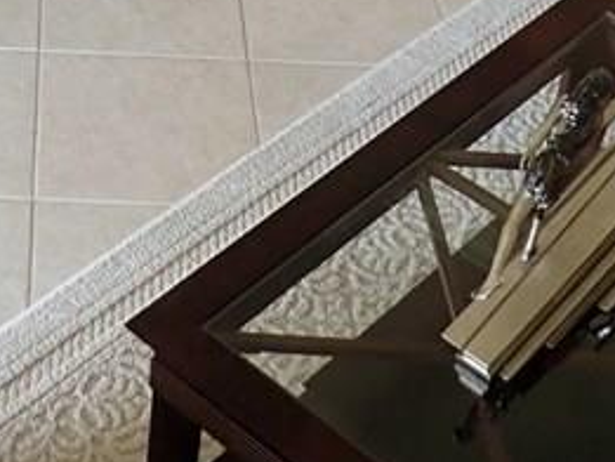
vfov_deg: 13.5
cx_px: 57
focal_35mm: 98
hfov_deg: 19.6
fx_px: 1742
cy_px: -375
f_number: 2
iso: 200
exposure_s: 1/60
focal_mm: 4.5
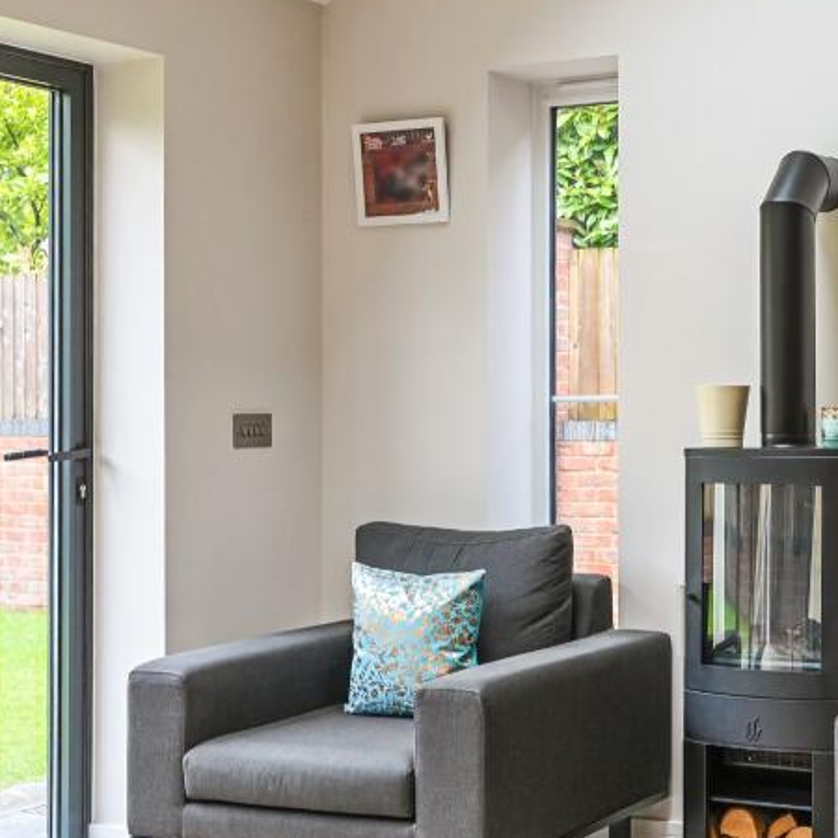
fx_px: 1589
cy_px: 531
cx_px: 778
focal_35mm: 58
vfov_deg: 29.4
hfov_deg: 28.3
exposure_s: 1/200
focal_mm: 30
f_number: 4
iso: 400
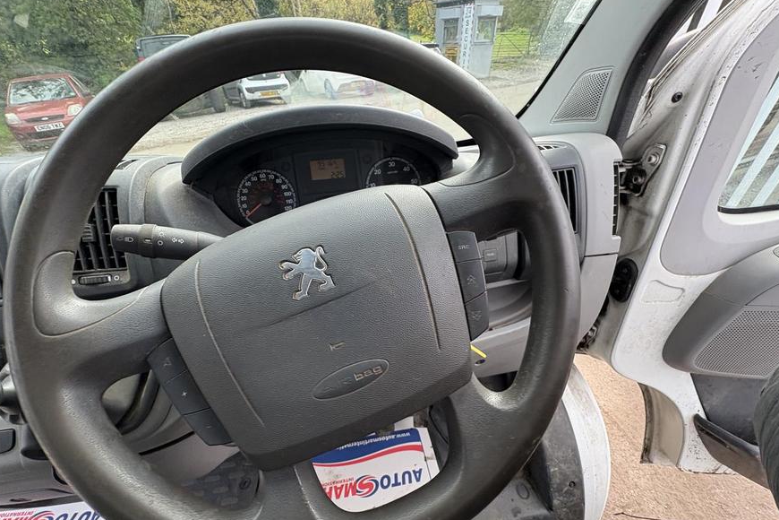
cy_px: 293
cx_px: 389
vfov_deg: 77.0
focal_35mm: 15
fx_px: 325
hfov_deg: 100.4
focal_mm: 2.22
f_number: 2.2
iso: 80
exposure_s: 1/140
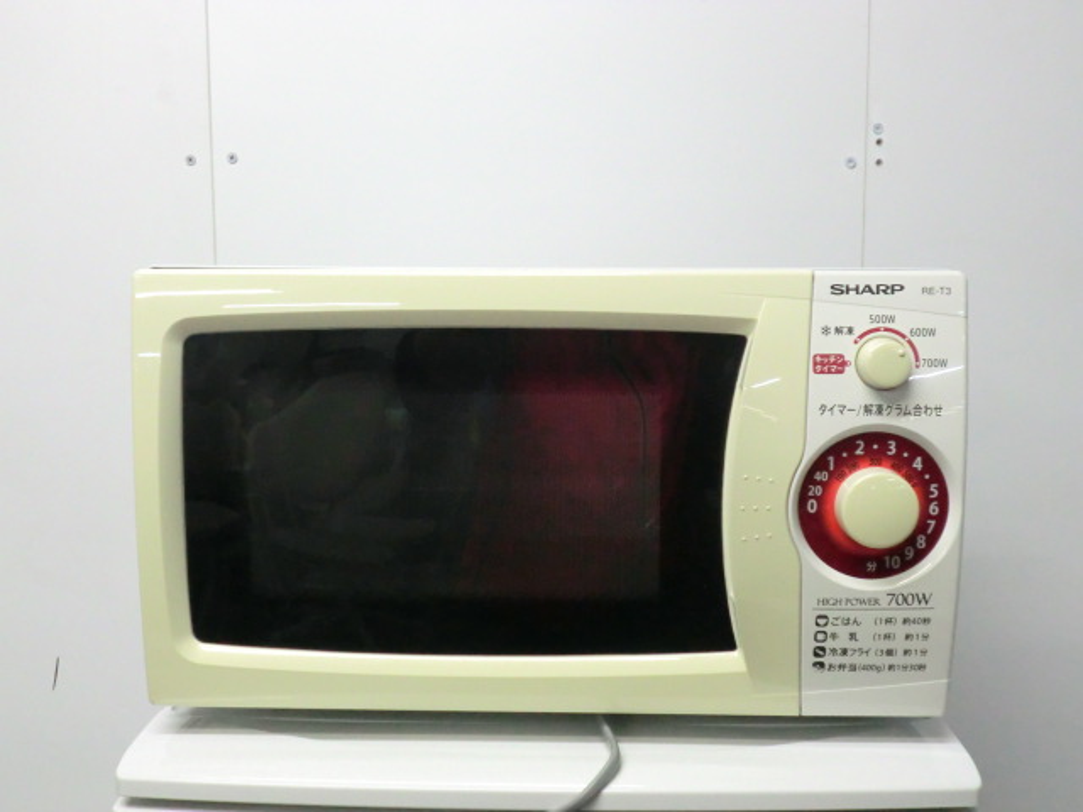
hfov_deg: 49.0
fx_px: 1189
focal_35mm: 38
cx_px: 542
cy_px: 406
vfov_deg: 37.7
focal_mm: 6.9
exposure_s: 1/60
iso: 640
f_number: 3.9
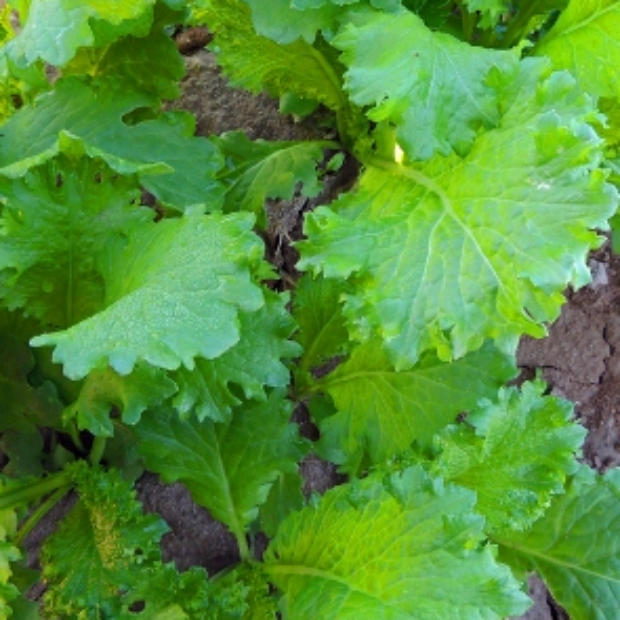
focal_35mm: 46
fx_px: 932
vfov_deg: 36.7
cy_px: 259
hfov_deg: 36.8
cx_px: 338
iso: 100
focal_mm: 4.3
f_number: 3
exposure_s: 1/50
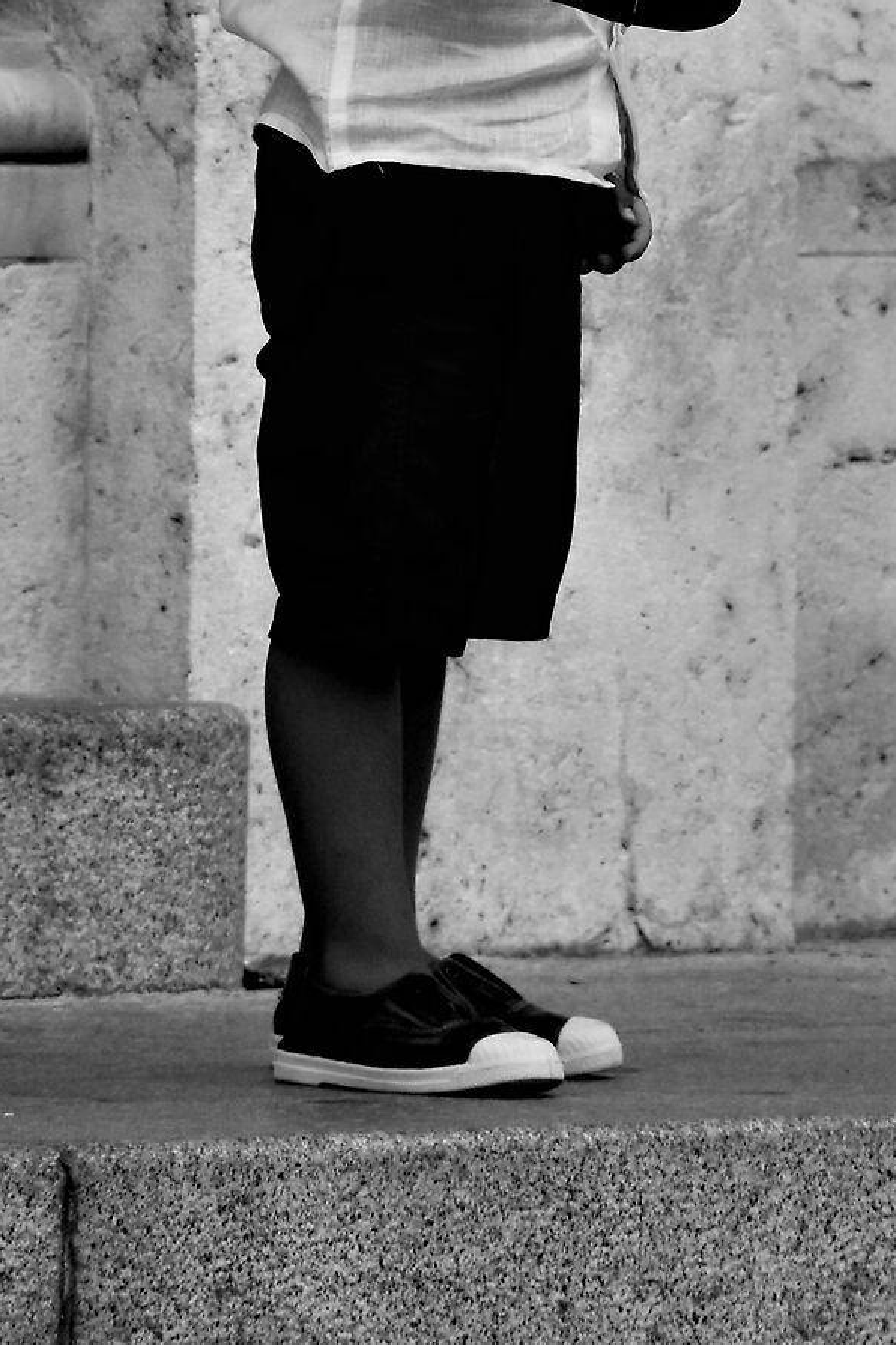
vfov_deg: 3.6
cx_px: 633
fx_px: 21054
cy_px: -278
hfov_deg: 2.4
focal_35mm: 564
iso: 560
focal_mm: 140
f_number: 5.6
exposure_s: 1/1000
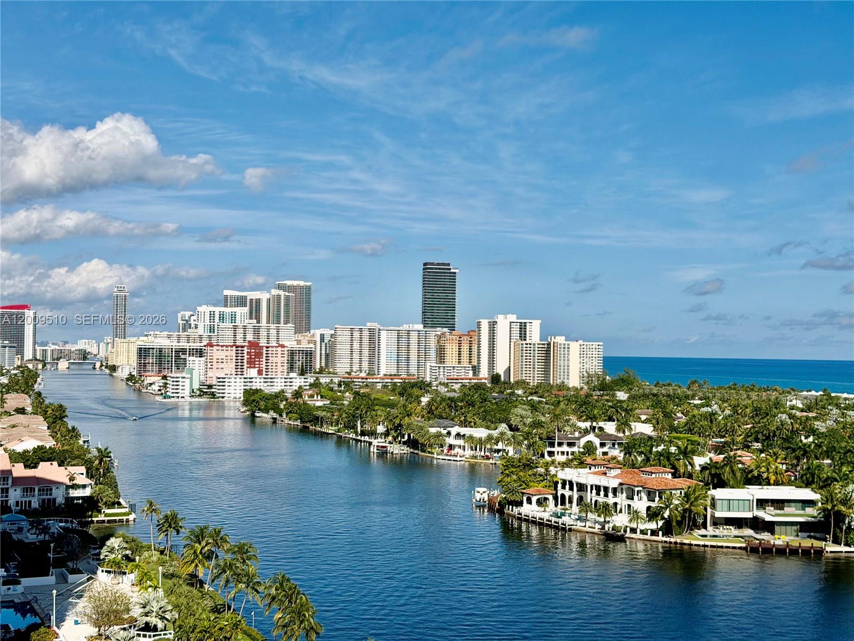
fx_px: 1184
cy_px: 320
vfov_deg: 30.3
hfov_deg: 39.7
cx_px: 427
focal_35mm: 48
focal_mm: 6.76
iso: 80
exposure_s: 1/11364
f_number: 1.78
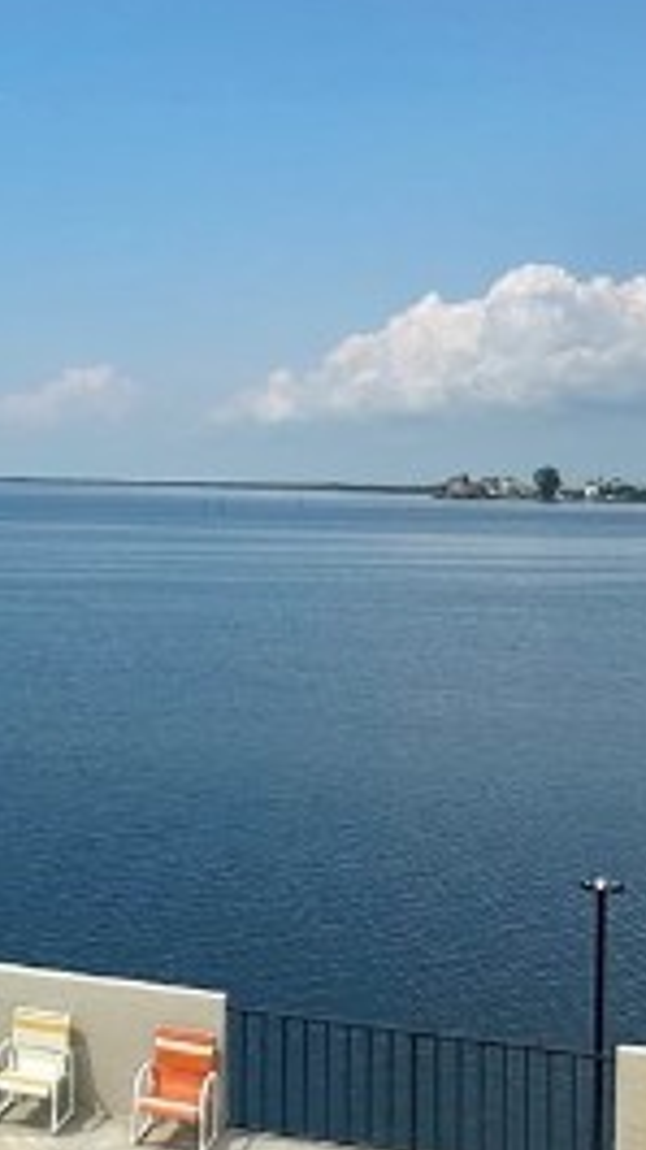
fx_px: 1797
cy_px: 464
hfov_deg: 18.8
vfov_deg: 35.3
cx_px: -217
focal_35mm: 59
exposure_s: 1/3401
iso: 40
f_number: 2.2
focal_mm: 2.22
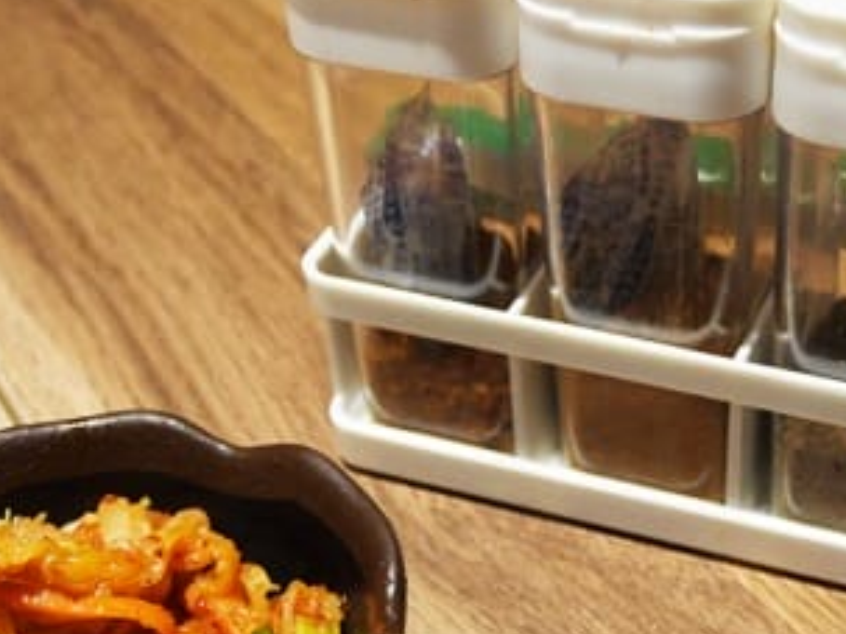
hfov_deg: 29.1
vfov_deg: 22.0
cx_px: 602
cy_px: 500
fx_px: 1612
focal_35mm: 66
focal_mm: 15
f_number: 3.8
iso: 1600
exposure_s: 1/60
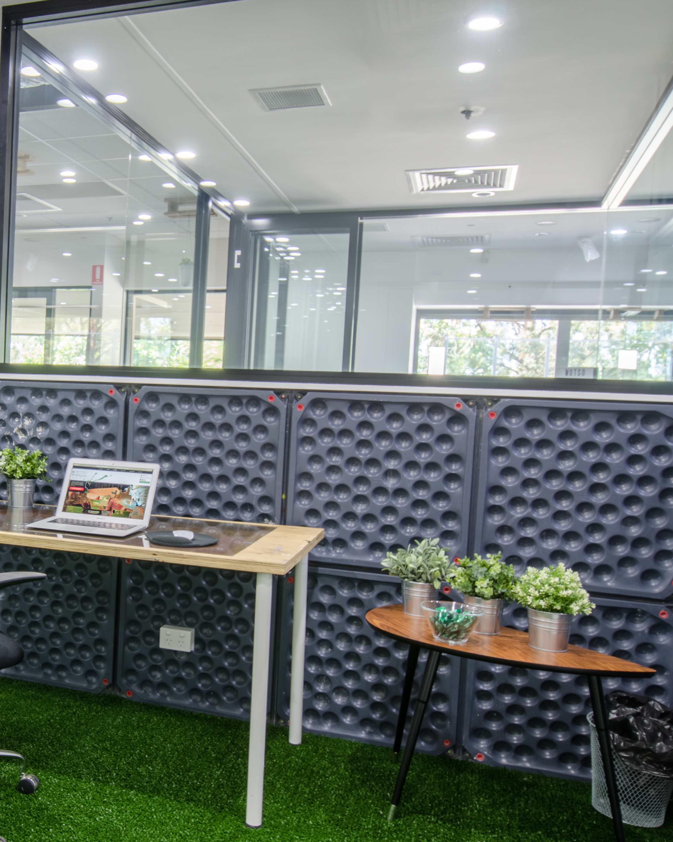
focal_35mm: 37
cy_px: 424
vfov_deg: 49.4
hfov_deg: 37.8
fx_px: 914
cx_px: 68
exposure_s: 1/4
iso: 100
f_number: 10
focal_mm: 17
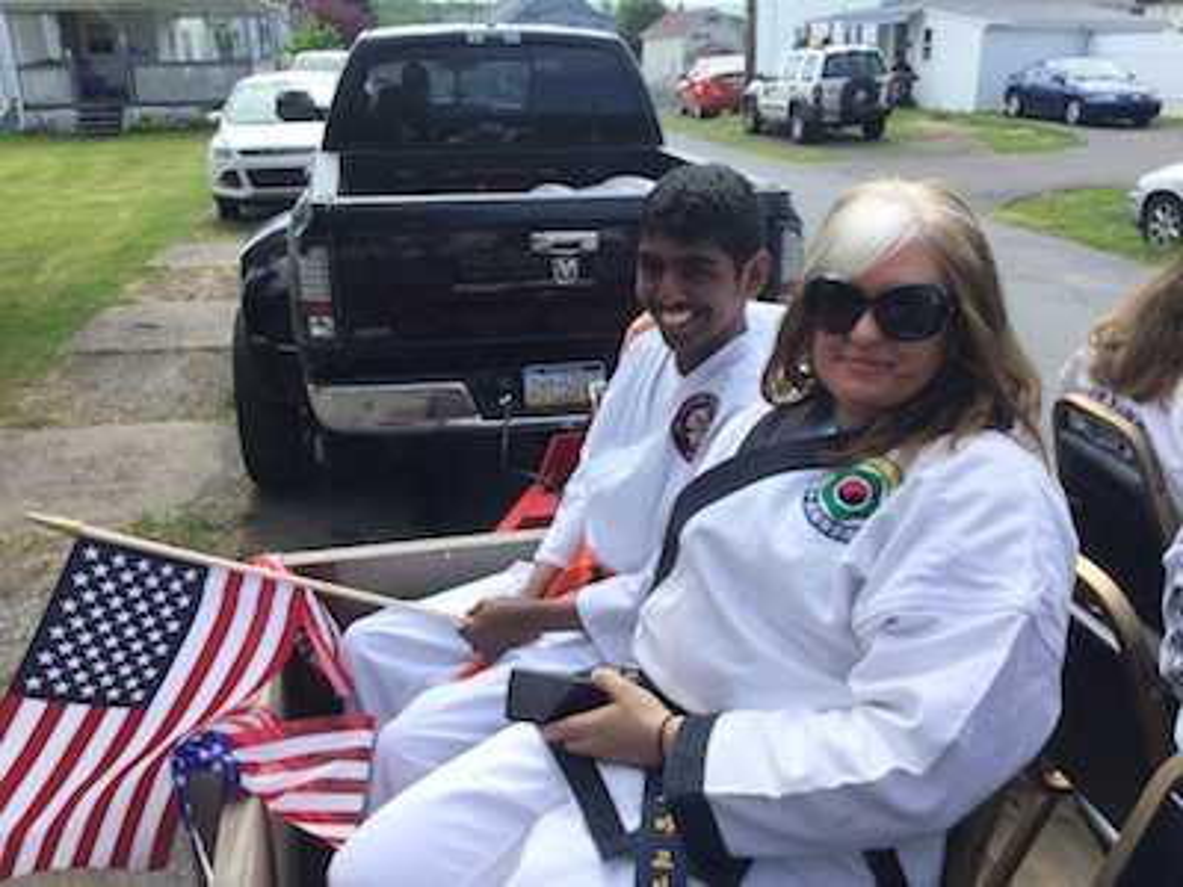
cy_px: 444
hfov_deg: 58.4
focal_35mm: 31
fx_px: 1059
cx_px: 592
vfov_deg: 45.4
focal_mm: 3.3
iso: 25
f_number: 2.4
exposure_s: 1/791
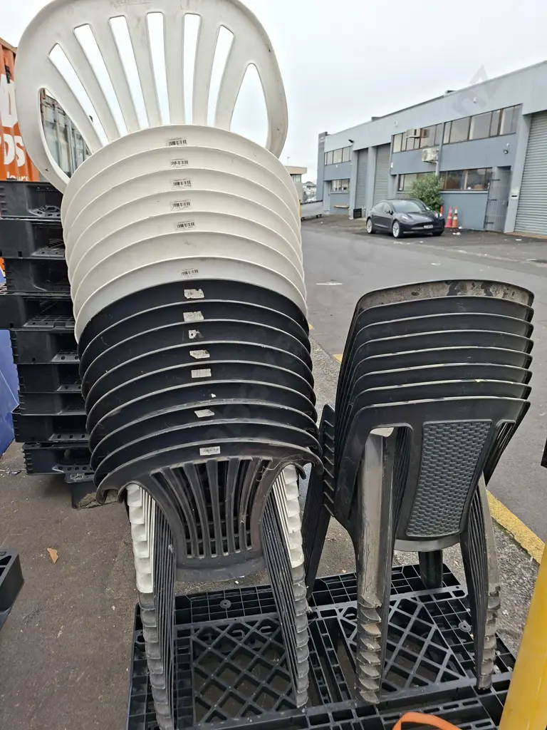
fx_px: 485
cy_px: 365
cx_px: 274
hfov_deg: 58.9
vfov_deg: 73.9
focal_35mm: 23
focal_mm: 5.54
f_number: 1.8
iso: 50
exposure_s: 1/347
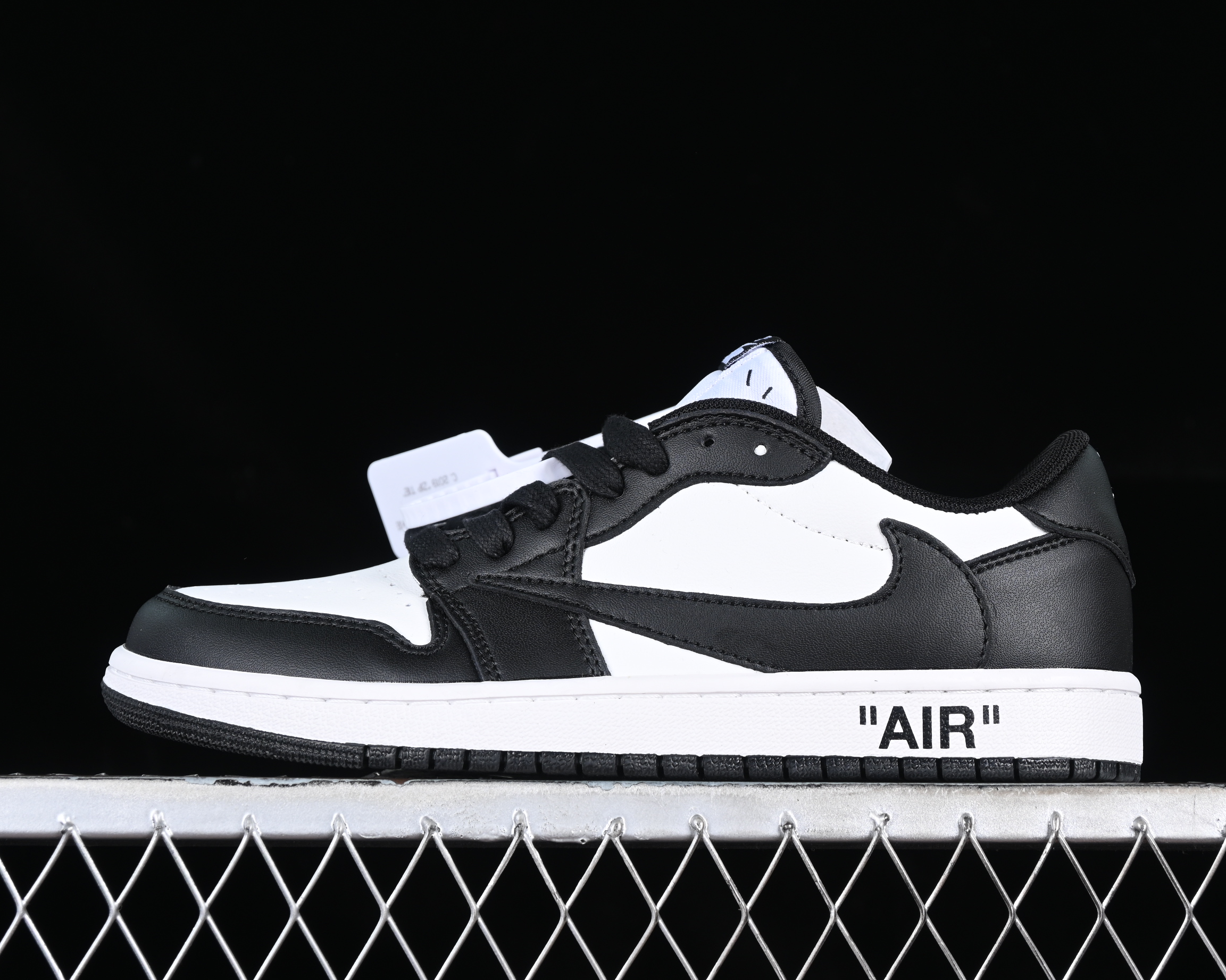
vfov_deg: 18.1
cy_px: 491
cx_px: 625
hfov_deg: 22.5
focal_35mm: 85
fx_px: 3084
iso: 160
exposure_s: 1/60
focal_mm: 50
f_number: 6.3
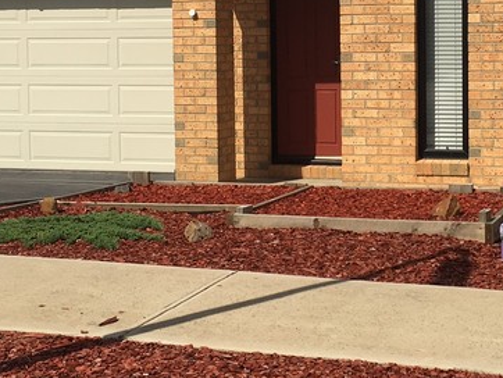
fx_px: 1192
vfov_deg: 17.9
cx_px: 368
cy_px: 114
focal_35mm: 82
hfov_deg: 23.6
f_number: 2.2
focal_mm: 4.15
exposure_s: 1/3205
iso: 25
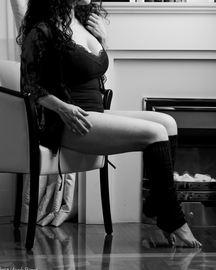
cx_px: 107
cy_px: 104
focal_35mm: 177
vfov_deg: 10.9
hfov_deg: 8.7
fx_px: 1414
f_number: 2.8
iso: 400
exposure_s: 1/125
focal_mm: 100
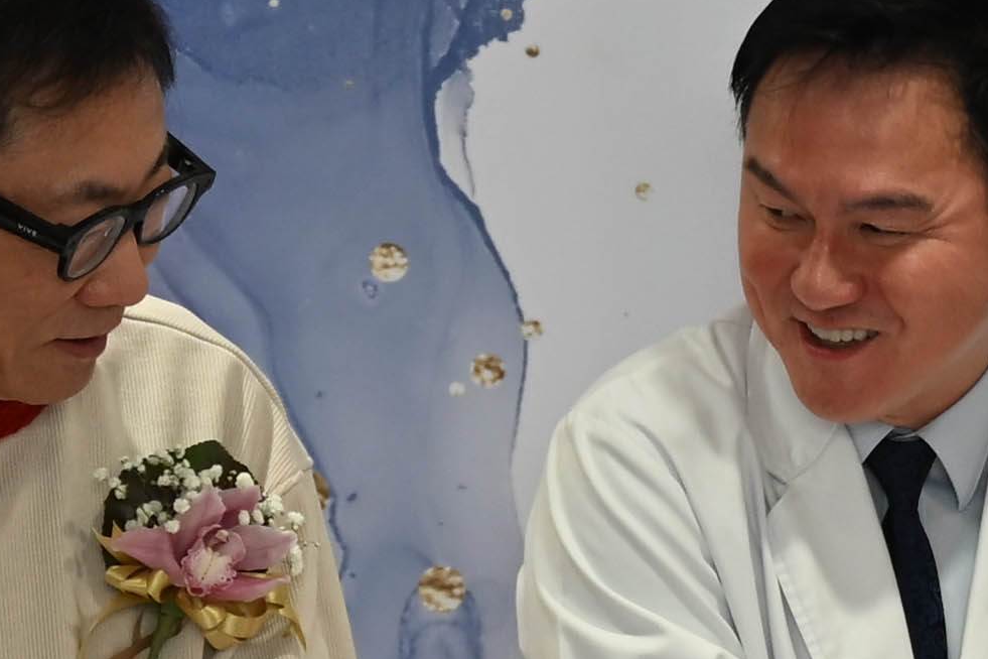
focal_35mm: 268
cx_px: 1386
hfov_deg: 7.6
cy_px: 526
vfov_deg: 5.1
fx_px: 7355
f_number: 2.8
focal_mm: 44
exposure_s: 1/200
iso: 800
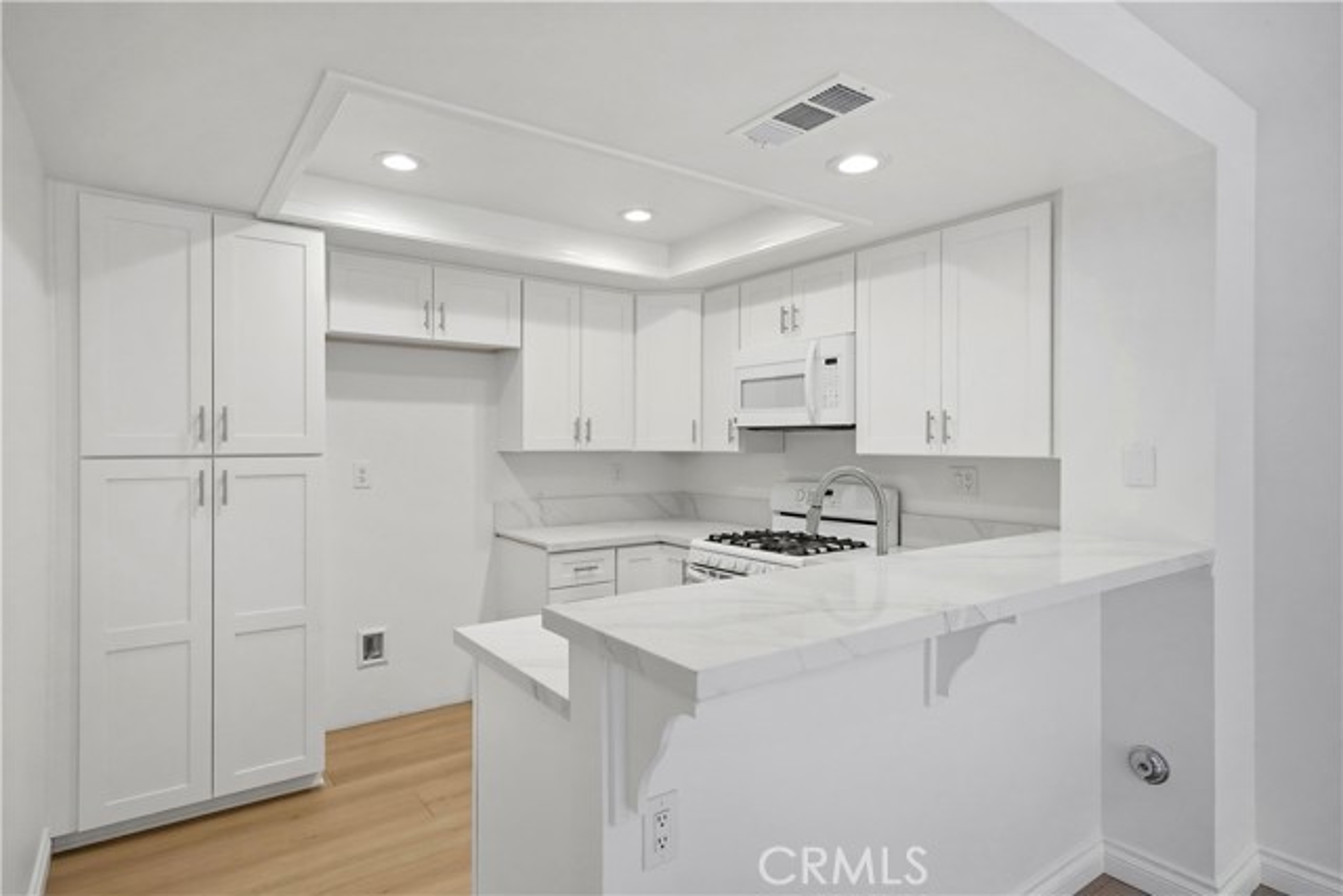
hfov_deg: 86.9
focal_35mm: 19
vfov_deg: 64.6
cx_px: 672
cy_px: 448
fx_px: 709
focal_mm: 19
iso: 1000
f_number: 5.6
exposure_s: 1/160
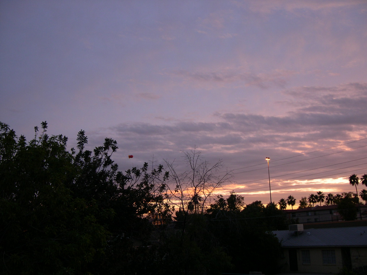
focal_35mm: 38
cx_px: 184
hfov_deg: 49.0
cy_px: 138
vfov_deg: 37.7
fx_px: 403
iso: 100
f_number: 2.8
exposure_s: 1/11.4
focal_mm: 8
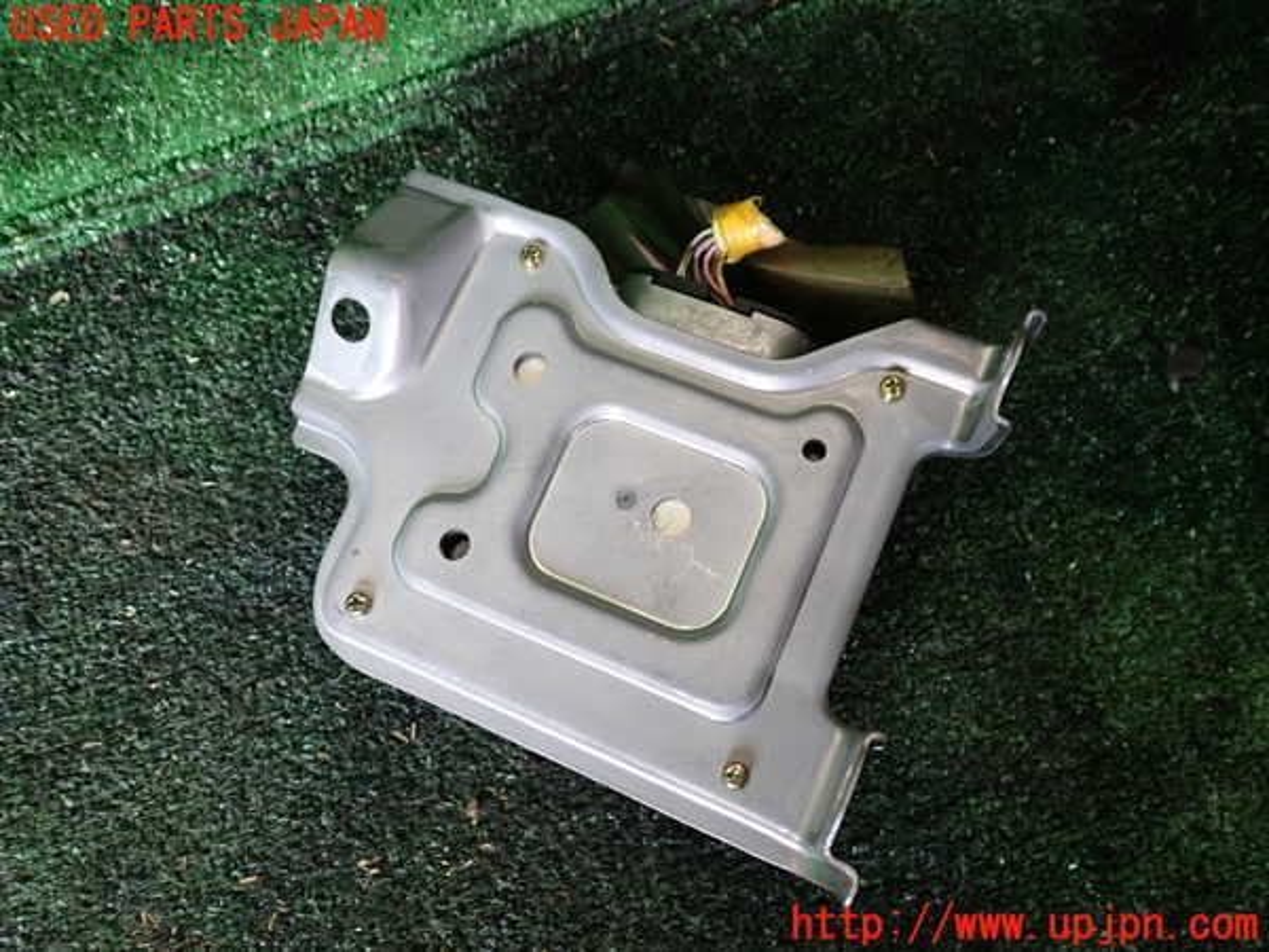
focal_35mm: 30
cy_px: 476
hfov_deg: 60.0
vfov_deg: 46.8
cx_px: 634
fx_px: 1100
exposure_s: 1/30
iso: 250
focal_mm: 5.4
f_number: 2.3
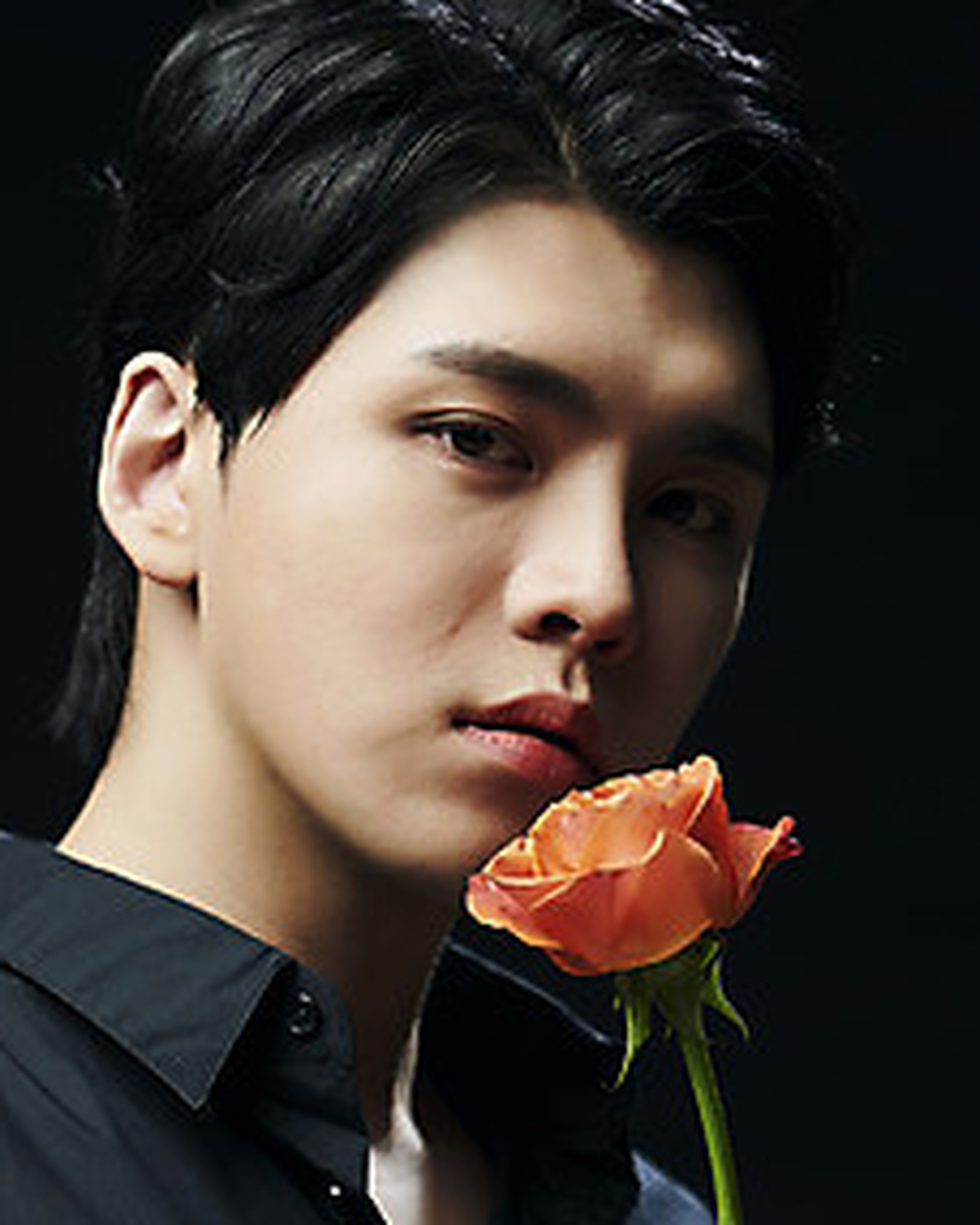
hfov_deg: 5.8
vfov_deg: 7.3
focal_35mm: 266
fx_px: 9644
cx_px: 372
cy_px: 709
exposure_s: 1/125
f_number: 4
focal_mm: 135
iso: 64
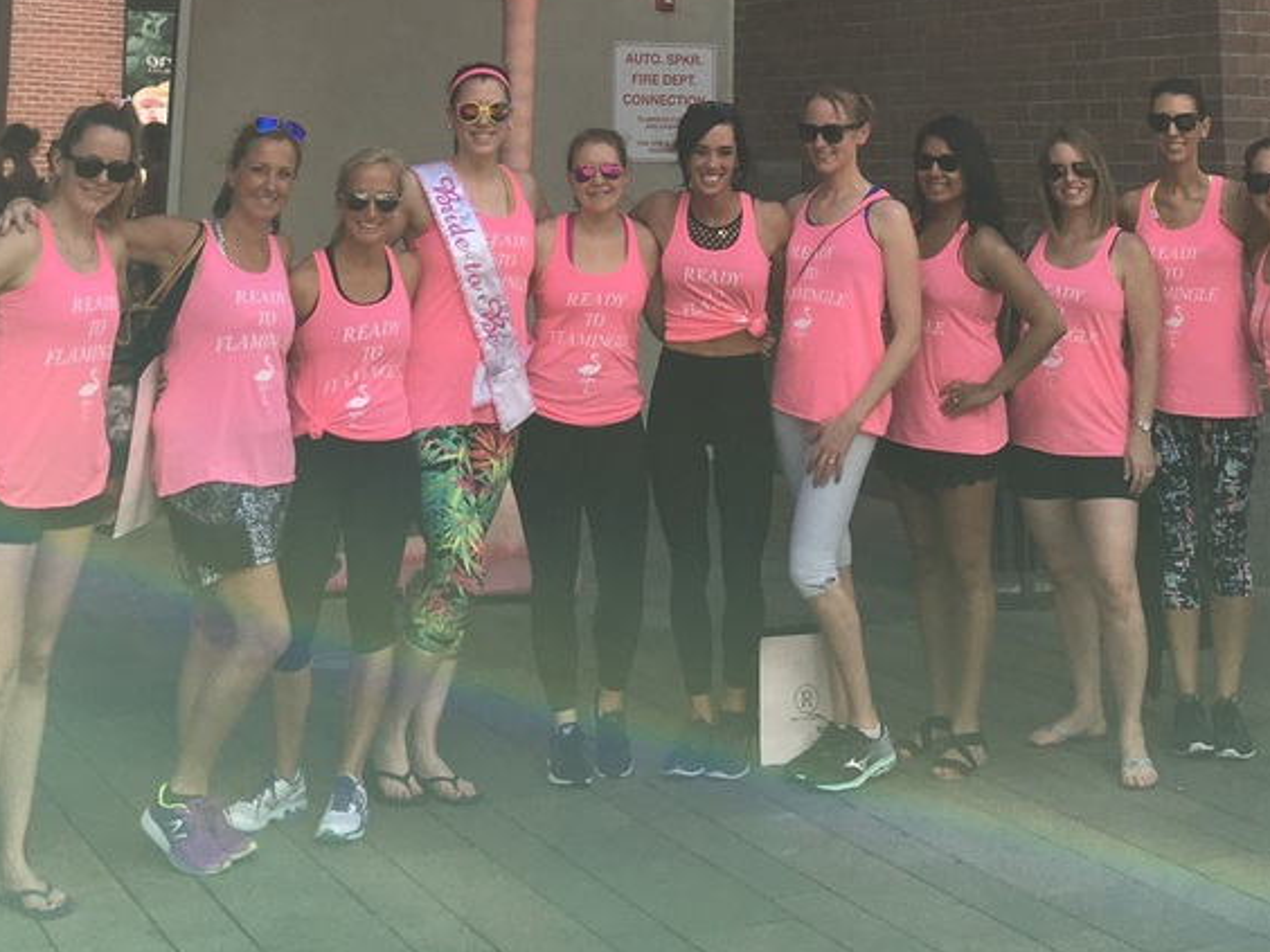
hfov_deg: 50.1
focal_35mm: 37
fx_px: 1357
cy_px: 376
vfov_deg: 38.5
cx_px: 655
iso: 25
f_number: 2.2
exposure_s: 1/657
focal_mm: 4.15
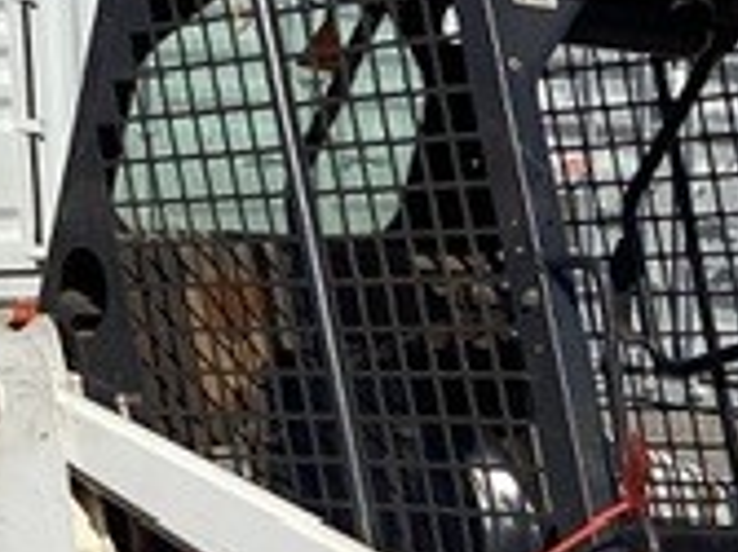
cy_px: 711
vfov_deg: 12.1
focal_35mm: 119
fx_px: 2535
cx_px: 848
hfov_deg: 16.0
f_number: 2.4
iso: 25
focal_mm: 3.3
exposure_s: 1/2717
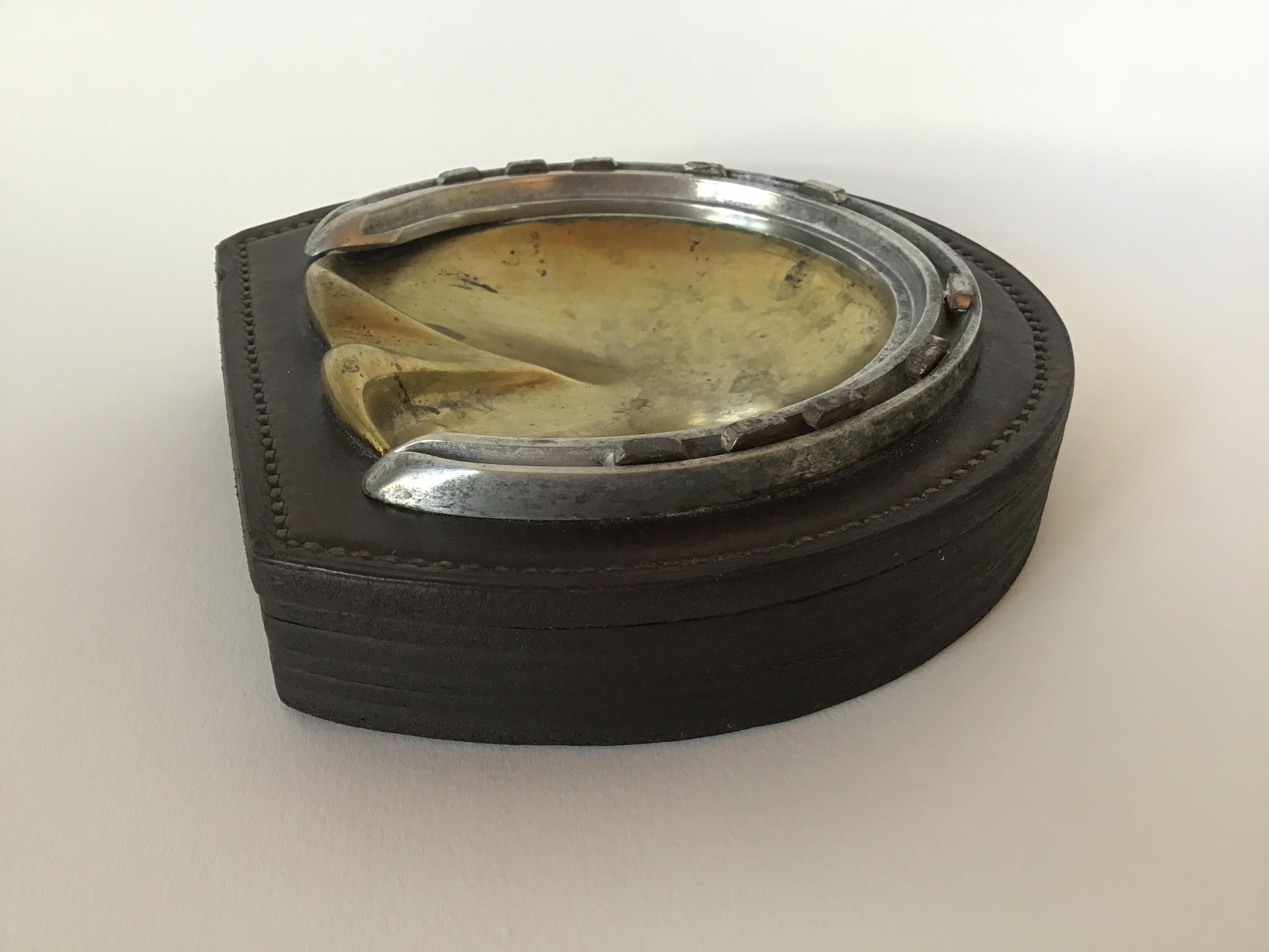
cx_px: 634
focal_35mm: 31
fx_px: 1136
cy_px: 476
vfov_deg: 45.4
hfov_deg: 58.4
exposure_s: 1/33
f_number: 2.4
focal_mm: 3.3
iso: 50
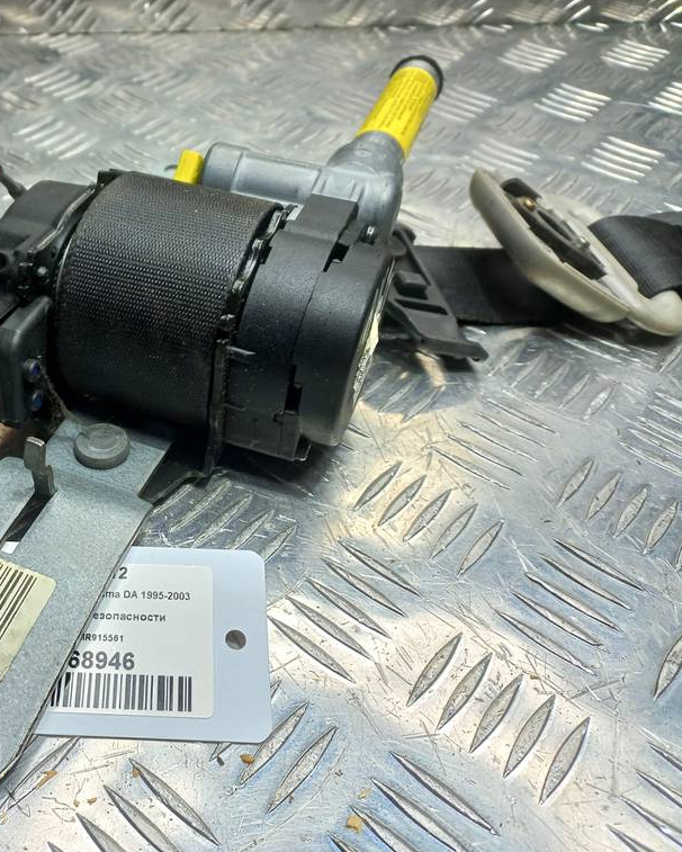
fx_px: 832
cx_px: 150
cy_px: 429
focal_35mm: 33
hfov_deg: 42.8
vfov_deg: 54.2
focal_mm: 4.6
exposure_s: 1/50
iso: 40
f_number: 1.8
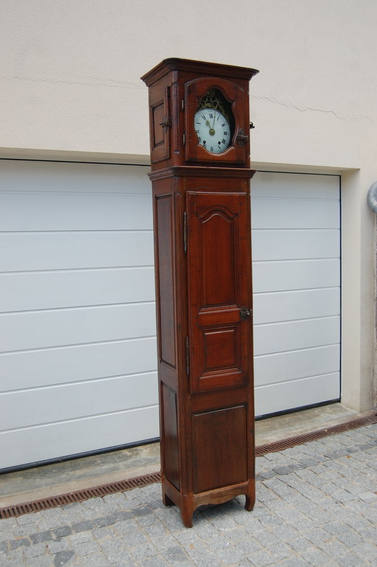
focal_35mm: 33
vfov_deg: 57.3
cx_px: 188
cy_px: 284
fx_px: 519
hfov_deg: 39.9
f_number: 3.8
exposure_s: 1/320
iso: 400
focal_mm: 22
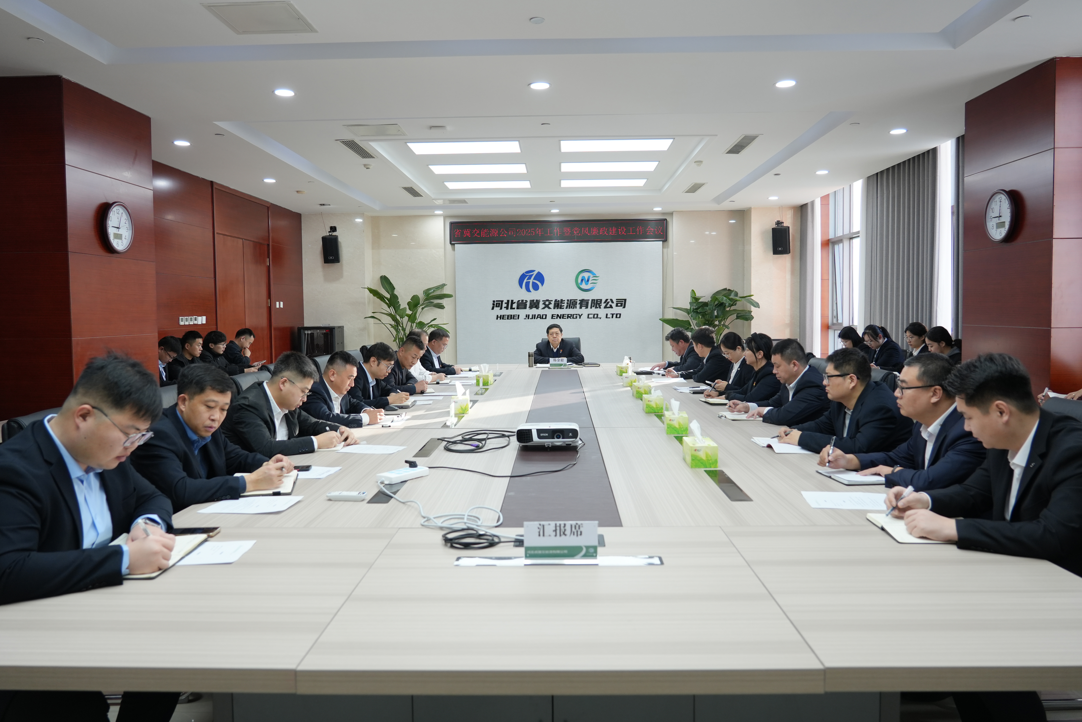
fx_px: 721
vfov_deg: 53.1
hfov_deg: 73.7
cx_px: 541
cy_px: 361
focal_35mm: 24
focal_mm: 24
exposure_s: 1/160
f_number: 4
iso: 500
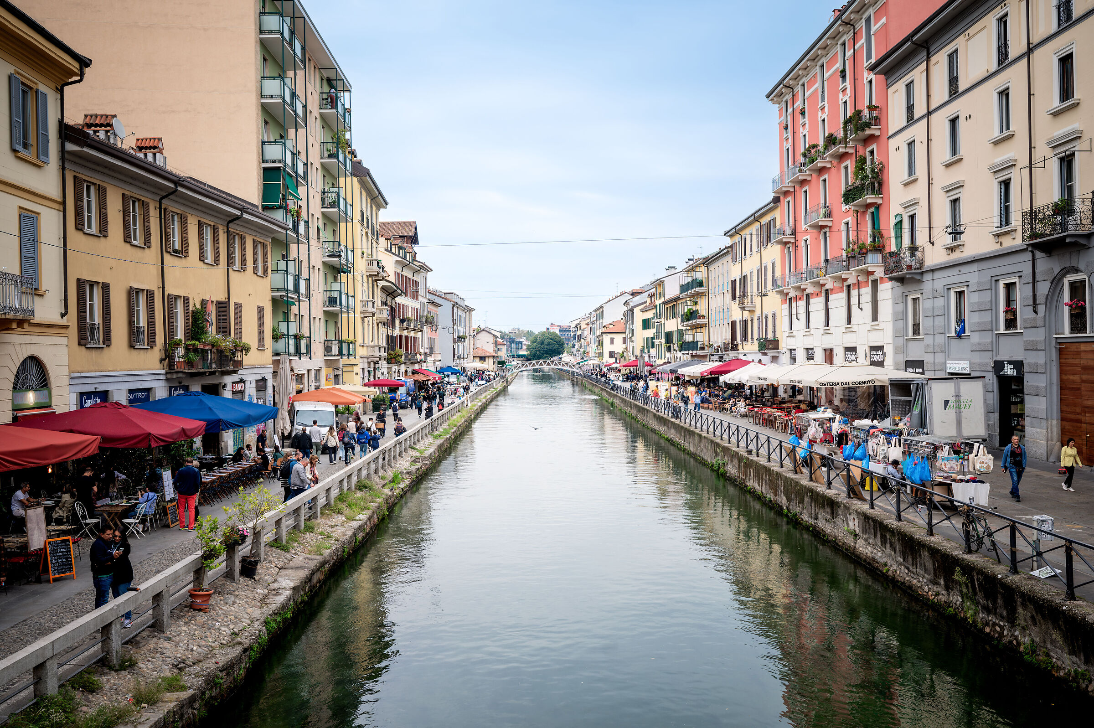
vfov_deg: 37.8
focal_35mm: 35
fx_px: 1063
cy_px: 364
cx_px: 547
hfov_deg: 54.5
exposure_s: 1/200
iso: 100
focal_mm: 35
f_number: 5
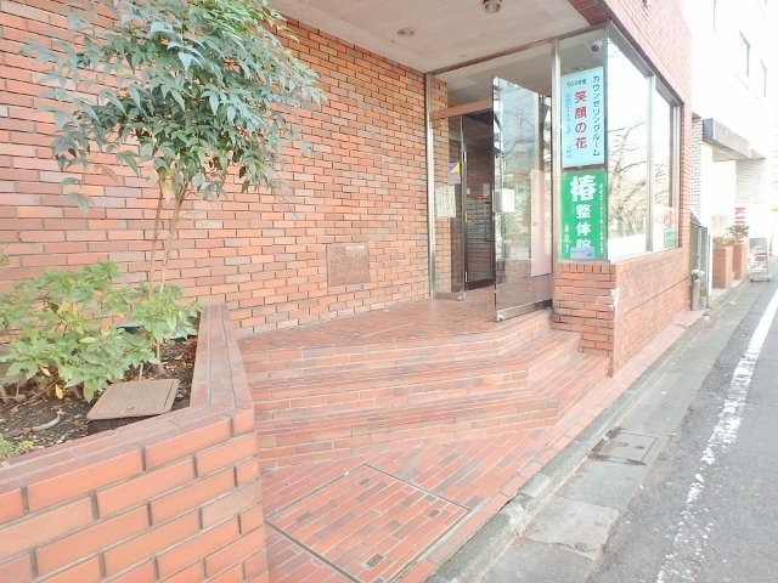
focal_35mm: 21
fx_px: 472
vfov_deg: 63.4
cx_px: 389
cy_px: 292
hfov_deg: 79.0
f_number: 3.5
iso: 200
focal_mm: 3.7
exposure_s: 1/60
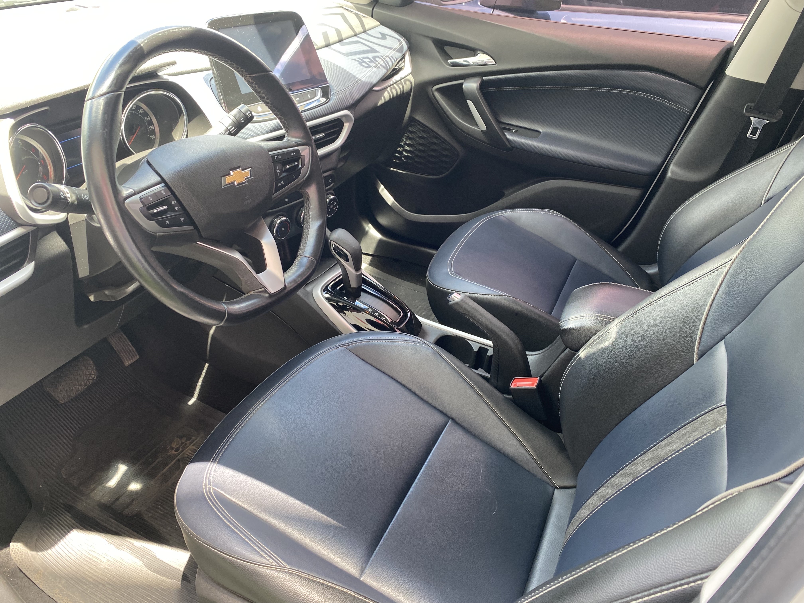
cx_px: 402
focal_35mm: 26
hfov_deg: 67.3
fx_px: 604
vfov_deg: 53.1
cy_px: 302
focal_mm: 4.25
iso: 125
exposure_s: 1/121
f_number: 1.8
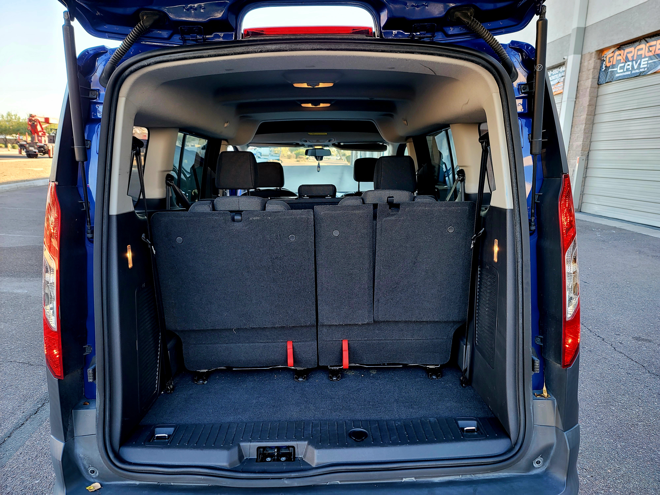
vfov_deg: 54.9
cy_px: 248
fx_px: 477
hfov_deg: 69.4
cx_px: 330
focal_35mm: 25
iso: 80
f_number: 1.8
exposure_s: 1/120
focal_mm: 7
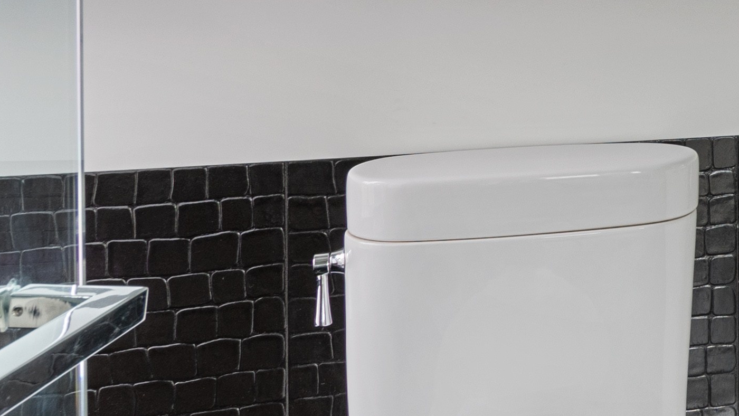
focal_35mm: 58
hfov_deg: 28.2
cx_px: 1012
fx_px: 1137
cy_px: -53
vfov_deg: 19.8
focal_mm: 10
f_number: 8
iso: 200
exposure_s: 1/1.43
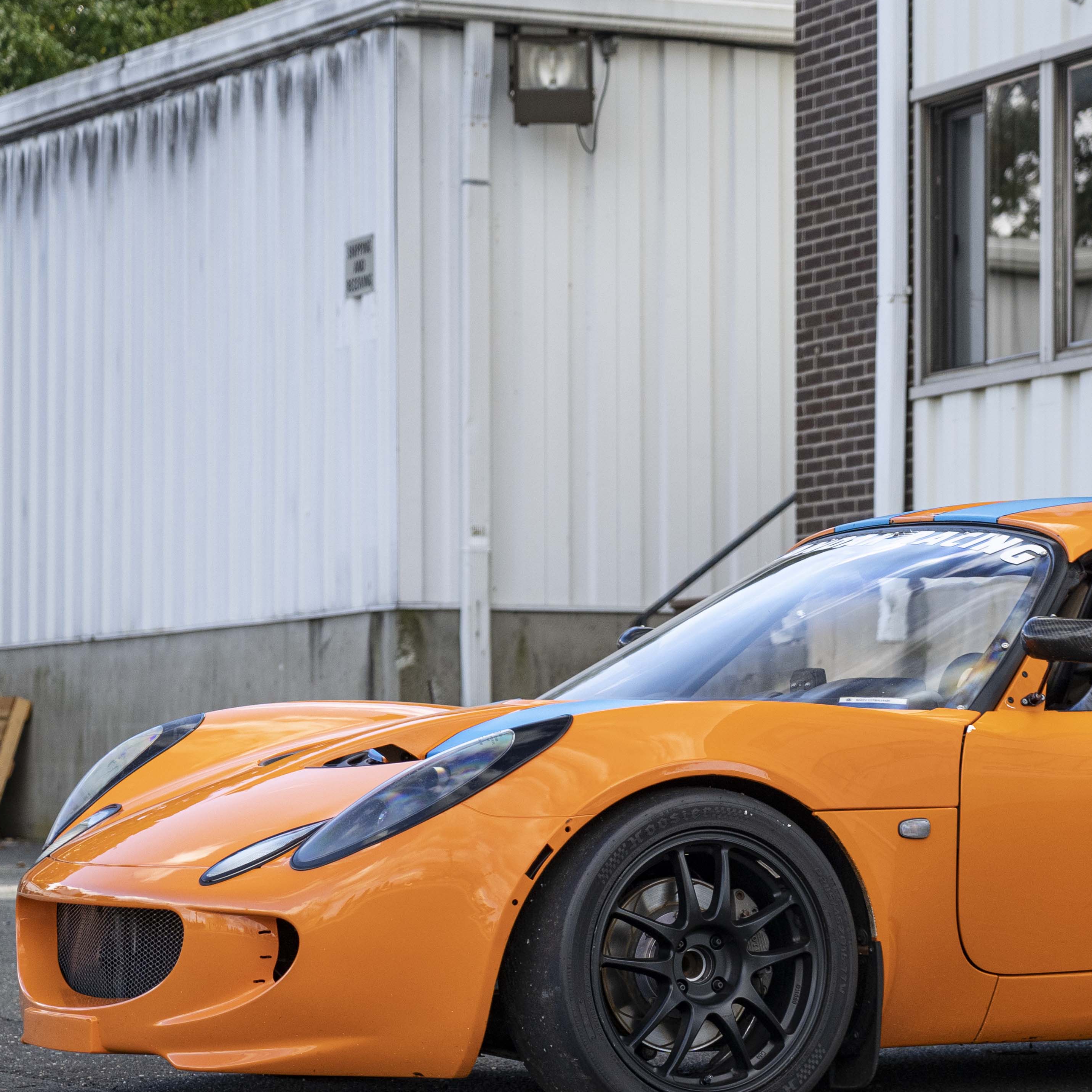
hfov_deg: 14.3
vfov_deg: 14.4
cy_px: 659
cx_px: 959
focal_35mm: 121
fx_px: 4319
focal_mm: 70
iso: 800
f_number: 5
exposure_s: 1/500
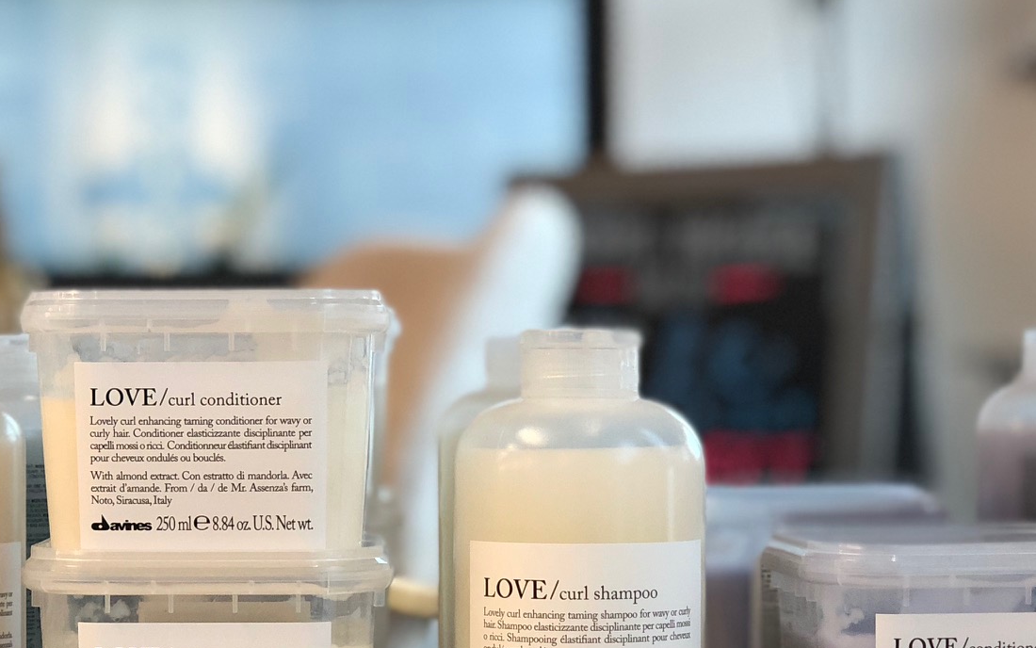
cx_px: 467
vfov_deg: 12.9
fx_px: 2852
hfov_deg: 20.6
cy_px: 513
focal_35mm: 101
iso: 64
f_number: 2.4
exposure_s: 1/60
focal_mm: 6
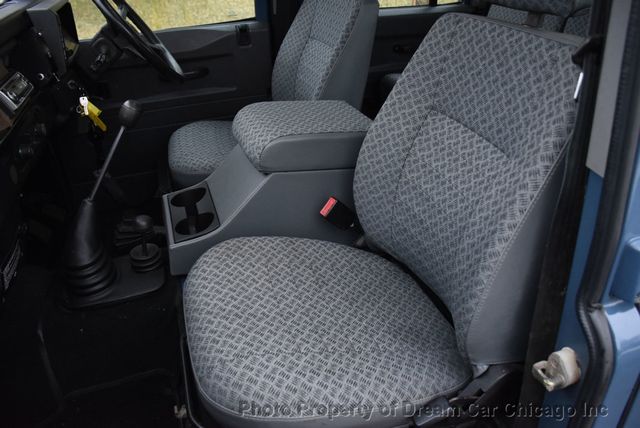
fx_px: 480
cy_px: 214
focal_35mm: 27
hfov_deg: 67.3
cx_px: 320
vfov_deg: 48.0
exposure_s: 1/60
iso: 1400
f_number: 3.5
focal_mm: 18
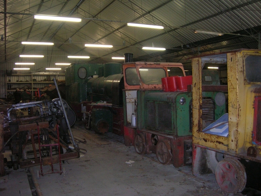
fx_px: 256
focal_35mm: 34
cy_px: 98
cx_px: 130
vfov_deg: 41.8
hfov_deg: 54.0
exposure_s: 1/60.1
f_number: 2.9
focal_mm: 5.7
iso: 200
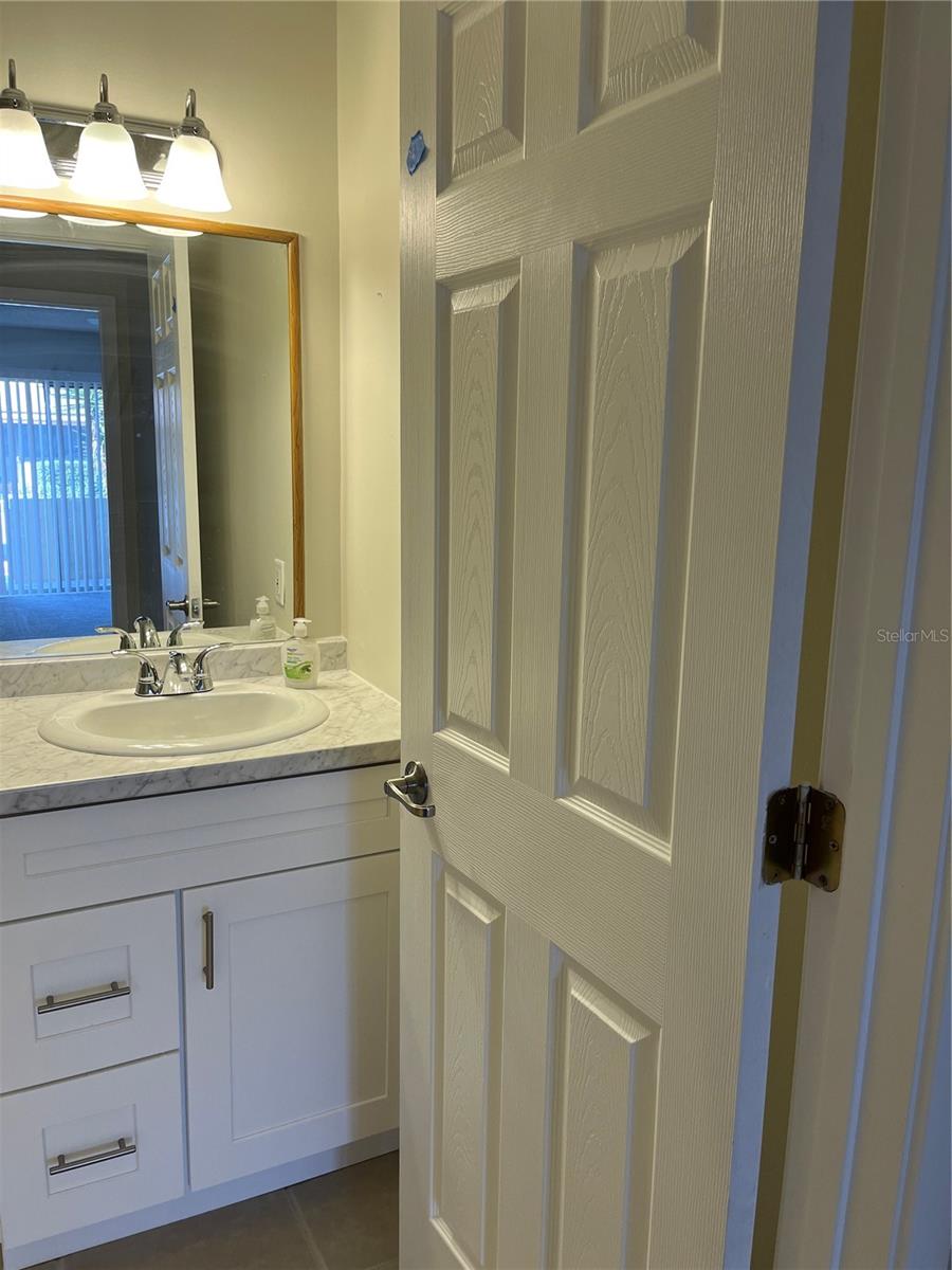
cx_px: 476
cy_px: 635
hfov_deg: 53.1
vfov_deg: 67.3
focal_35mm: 26
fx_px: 953
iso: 80
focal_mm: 5.1
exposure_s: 1/120
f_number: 1.6
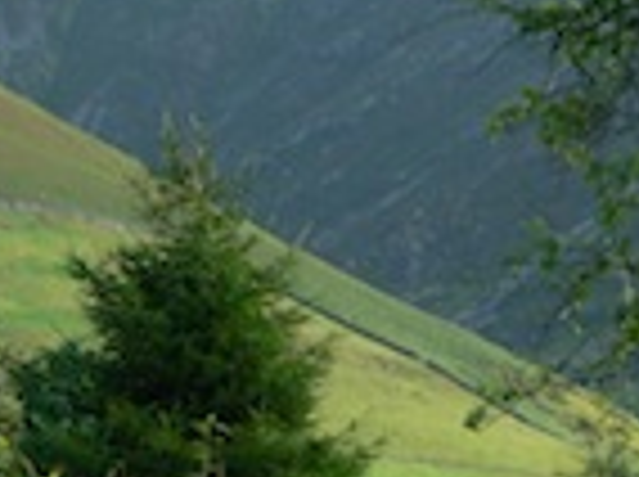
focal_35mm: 260
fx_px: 4791
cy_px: 488
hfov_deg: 7.6
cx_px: 173
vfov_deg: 5.7
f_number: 2.8
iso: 100
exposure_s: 1/160
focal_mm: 10.5
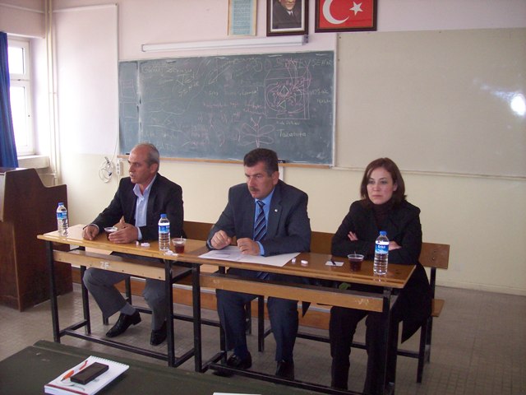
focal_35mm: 36
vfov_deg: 39.7
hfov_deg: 51.4
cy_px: 198
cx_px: 263
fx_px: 547
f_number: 2.7
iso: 140
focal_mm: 6
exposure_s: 1/64
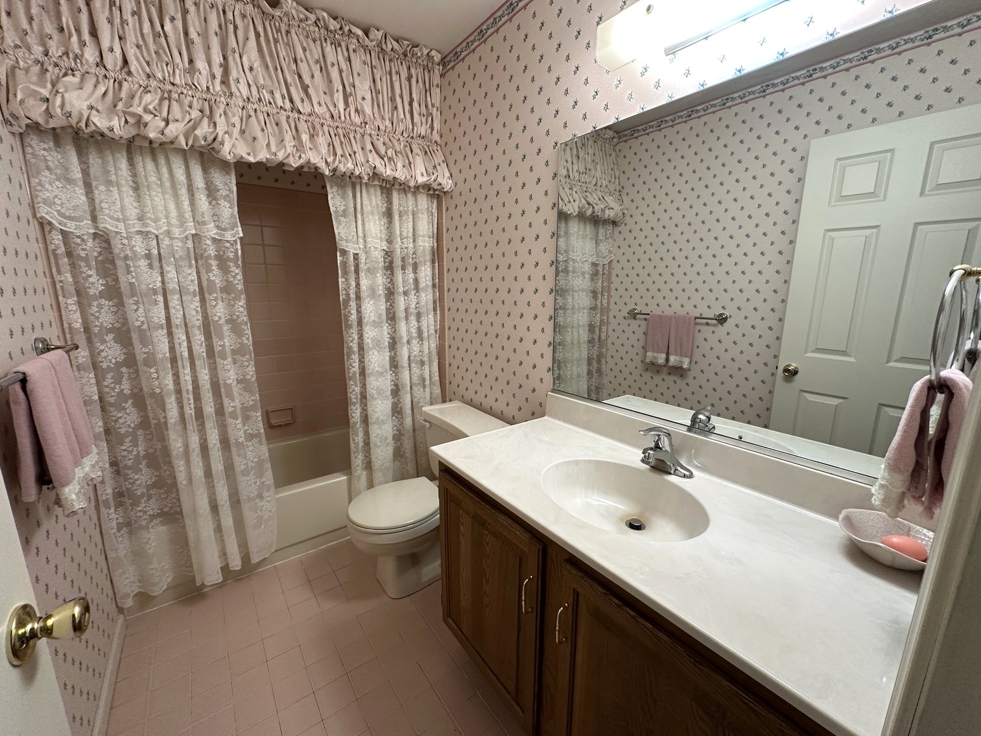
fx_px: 397
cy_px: 368
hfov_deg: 102.1
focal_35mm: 14
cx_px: 490
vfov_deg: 85.7
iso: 200
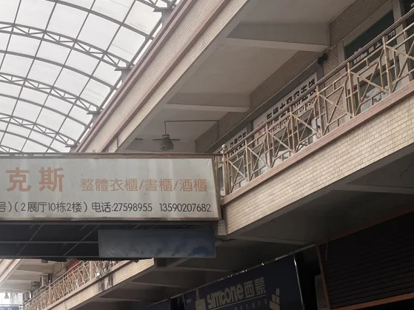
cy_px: 241
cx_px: -94
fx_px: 801
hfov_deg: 25.7
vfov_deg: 21.7
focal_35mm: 67
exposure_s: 1/165
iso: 40
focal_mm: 5.1
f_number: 1.6
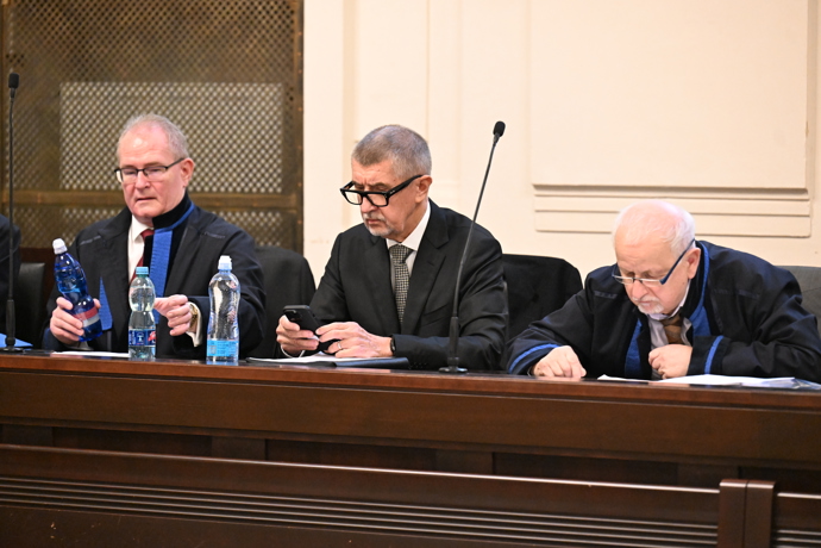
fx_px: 3763
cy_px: 274
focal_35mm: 165
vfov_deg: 8.3
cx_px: 410
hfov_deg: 12.5
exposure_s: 1/400
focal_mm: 165
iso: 10000
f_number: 3.5
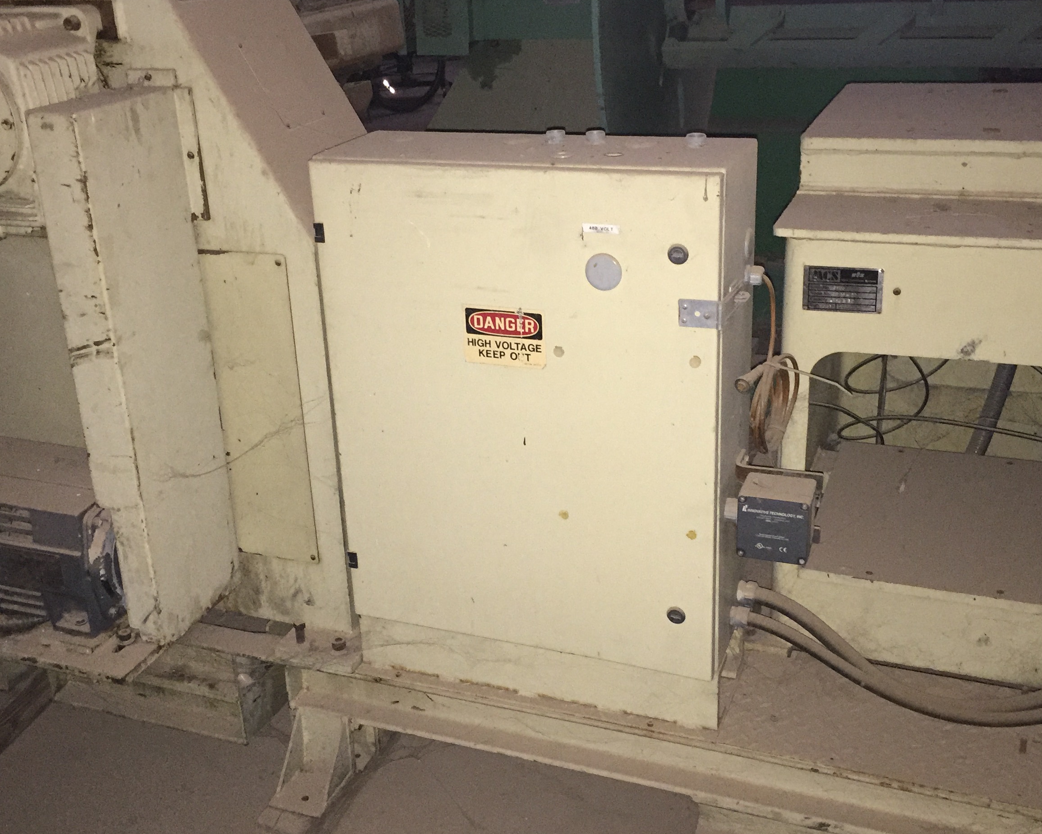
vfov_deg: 37.3
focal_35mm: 40
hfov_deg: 45.8
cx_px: 505
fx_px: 1234
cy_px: 402
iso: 320
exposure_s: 1/16
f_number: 2.2
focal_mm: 4.15
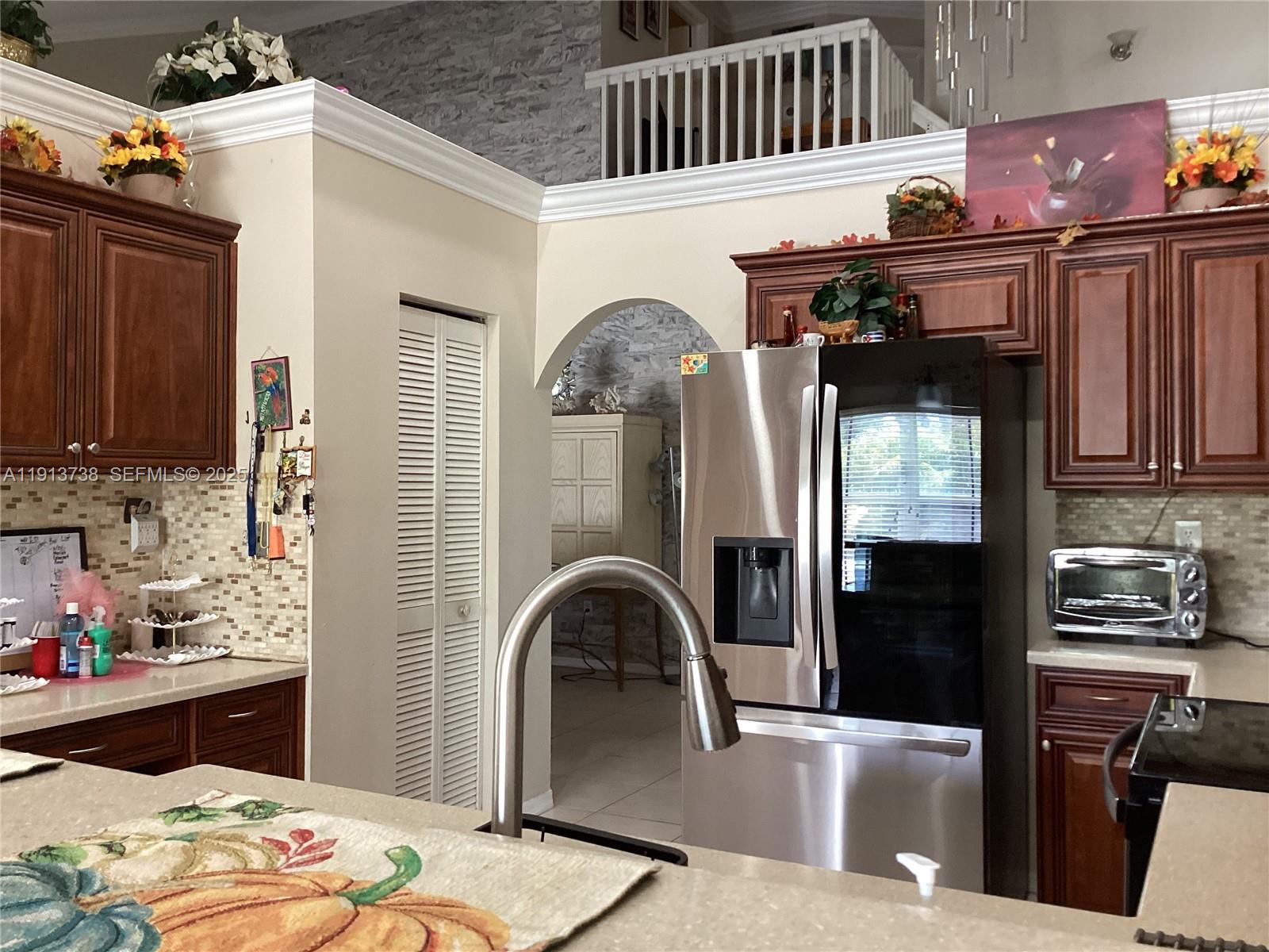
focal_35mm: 31
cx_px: 634
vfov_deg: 45.4
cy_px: 476
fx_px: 1136
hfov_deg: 58.4
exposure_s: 1/60
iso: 200
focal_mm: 3.3
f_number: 2.4
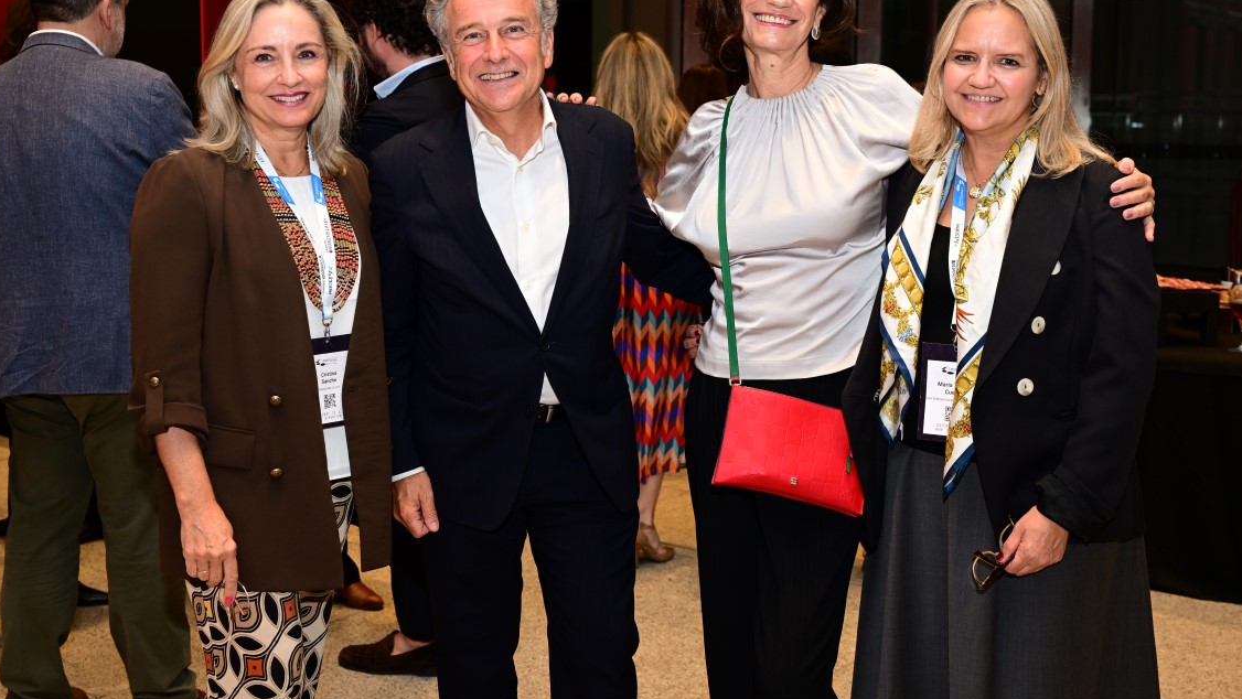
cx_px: 623
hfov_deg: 45.5
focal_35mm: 45
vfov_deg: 26.5
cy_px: 280
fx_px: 1482
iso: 1250
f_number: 5
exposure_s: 1/200
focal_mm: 42
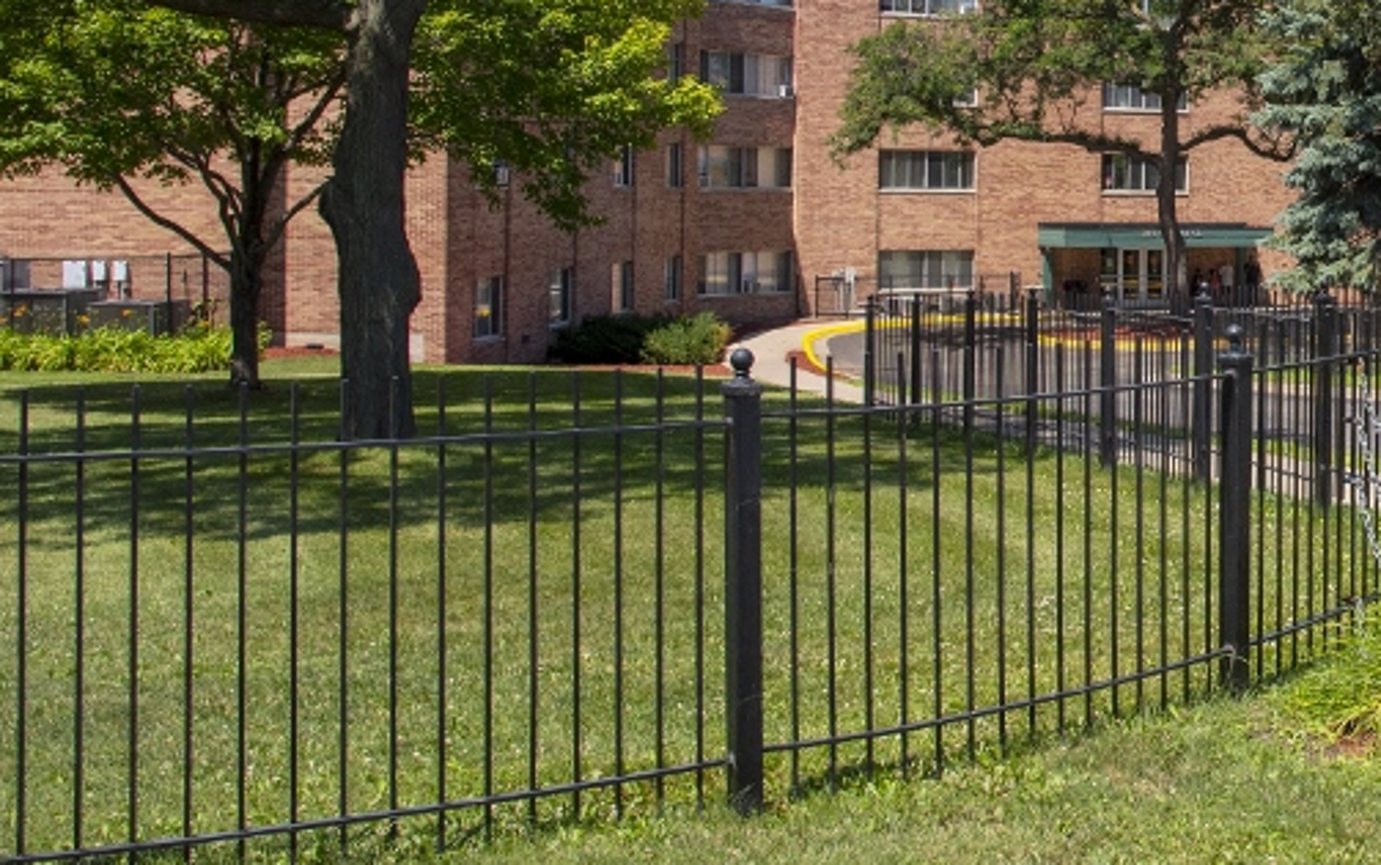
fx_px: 2109
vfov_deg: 22.9
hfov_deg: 33.5
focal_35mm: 56
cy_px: 173
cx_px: 1351
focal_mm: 27
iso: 200
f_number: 13
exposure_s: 1/640
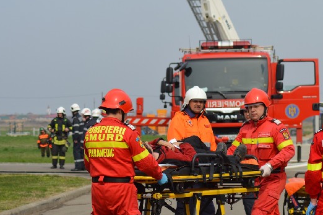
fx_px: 1443
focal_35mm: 161
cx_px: 233
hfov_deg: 12.7
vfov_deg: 8.5
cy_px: 103
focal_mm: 70
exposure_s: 1/500
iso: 100
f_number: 5.6
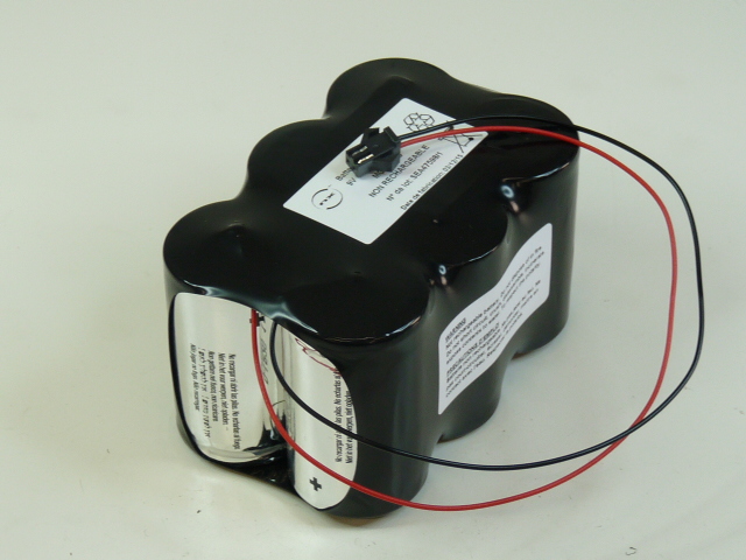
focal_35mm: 120
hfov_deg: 16.4
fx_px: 2586
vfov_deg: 12.3
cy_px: 280
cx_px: 373
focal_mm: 12.4
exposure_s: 1/50
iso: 100
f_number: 3.4
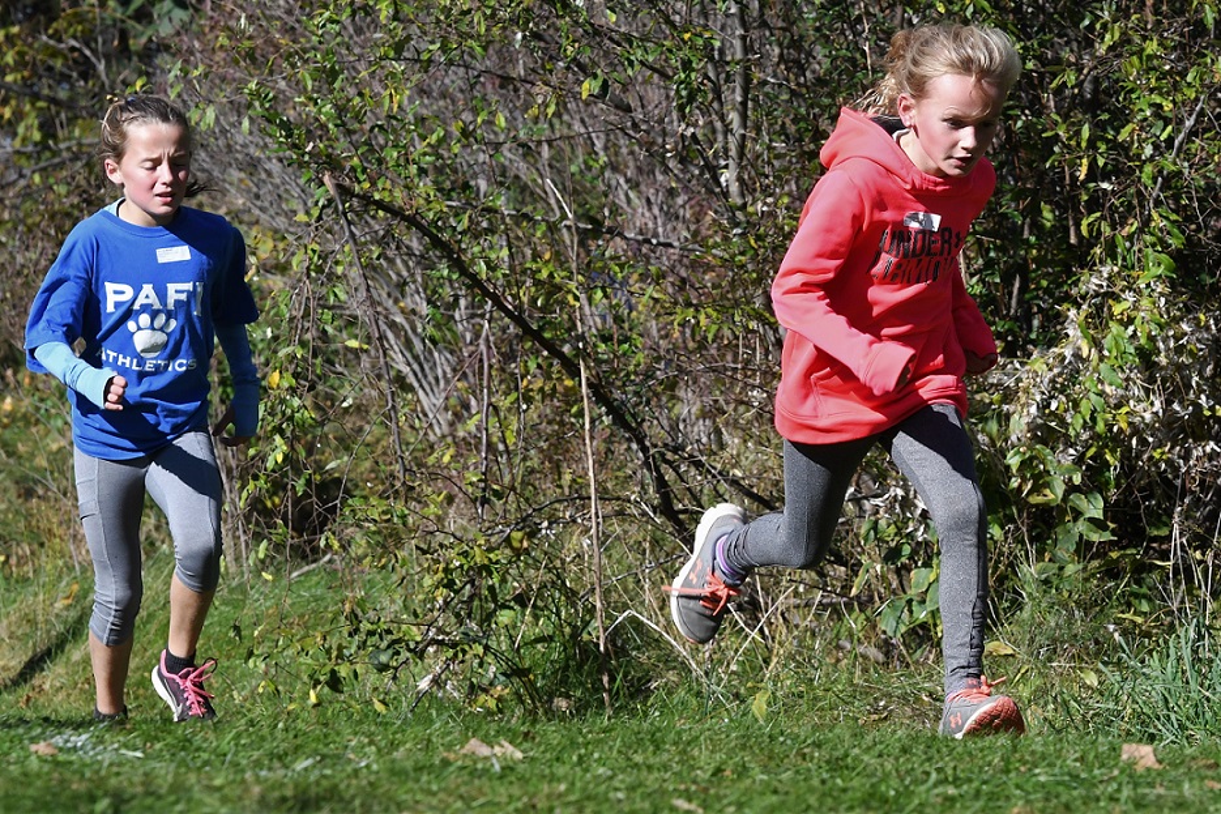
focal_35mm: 232
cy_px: 407
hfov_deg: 8.9
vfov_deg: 5.9
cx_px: 610
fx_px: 7884
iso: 800
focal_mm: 155
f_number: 10
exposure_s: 1/1000
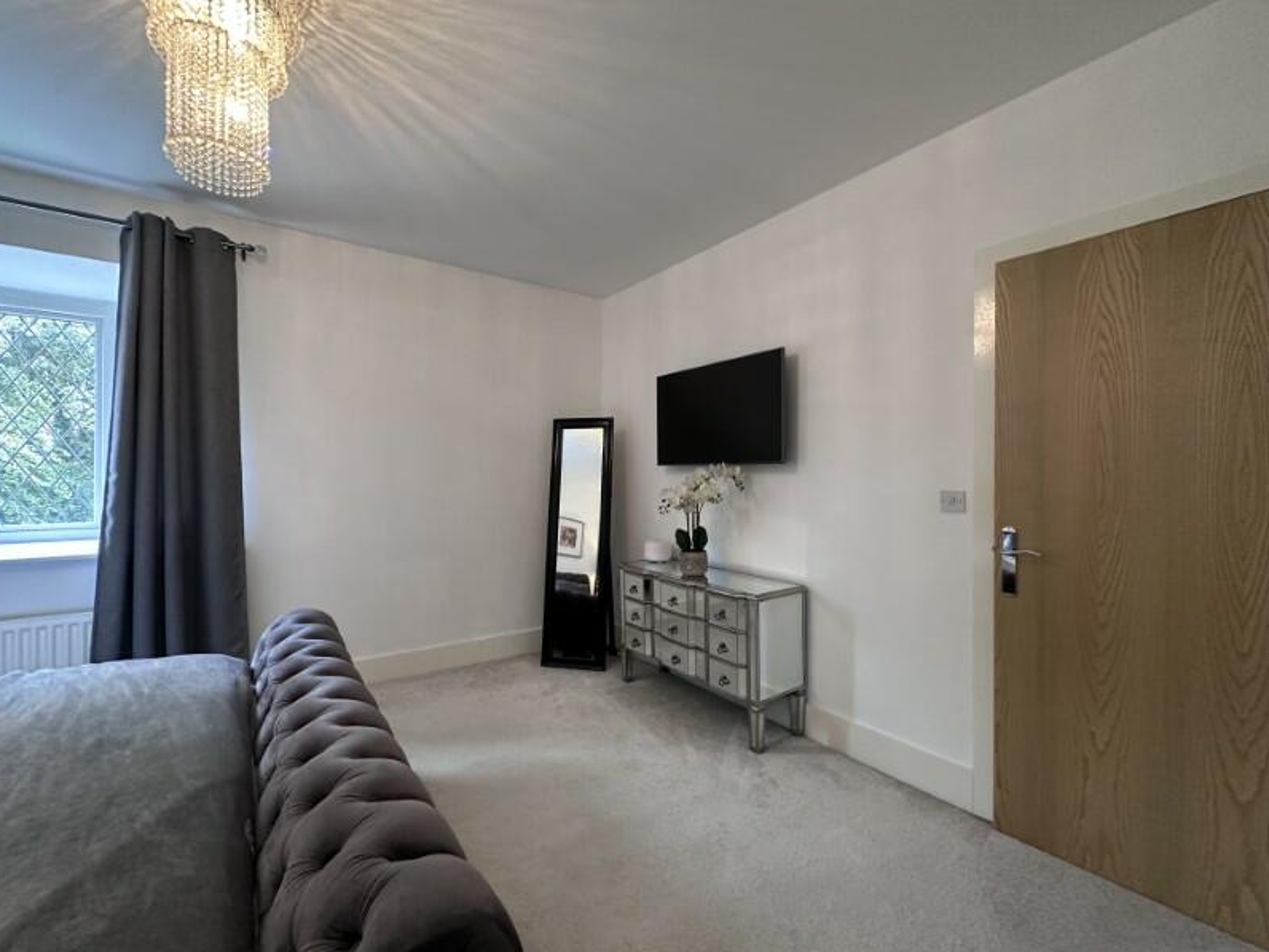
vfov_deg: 81.7
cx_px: 608
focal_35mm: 15
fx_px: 550
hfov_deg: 98.1
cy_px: 472
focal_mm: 2.22
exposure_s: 1/50
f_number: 2.2
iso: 200
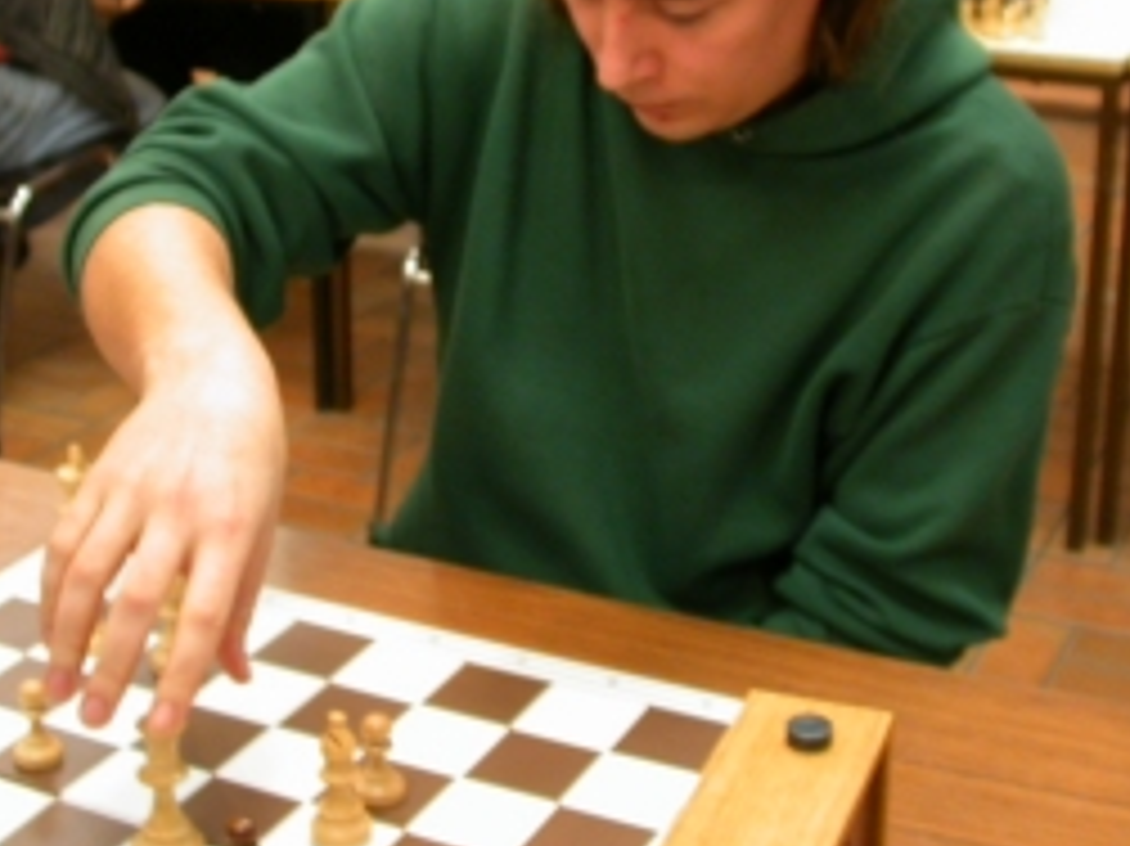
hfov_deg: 30.3
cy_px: 153
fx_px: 2088
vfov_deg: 22.6
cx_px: 513
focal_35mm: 64
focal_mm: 7.85
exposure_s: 1/7.8
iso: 100
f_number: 2.6
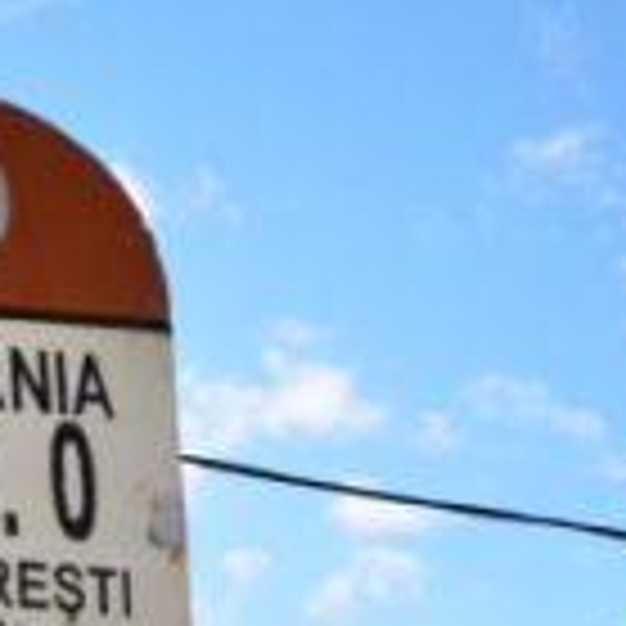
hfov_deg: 7.7
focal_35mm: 226
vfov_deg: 7.7
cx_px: -99
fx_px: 4632
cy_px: 667
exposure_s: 1/400
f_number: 10
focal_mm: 55
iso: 250
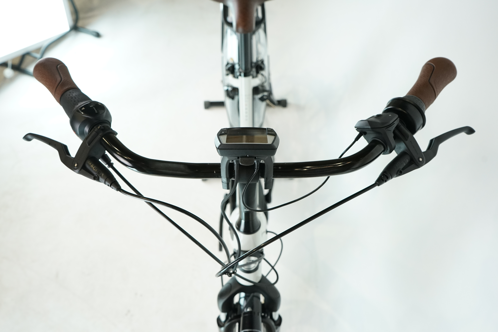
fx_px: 415
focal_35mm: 30
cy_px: 166
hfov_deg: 61.9
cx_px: 249
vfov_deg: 43.6
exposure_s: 1/200
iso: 2000
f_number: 5.6
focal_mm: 30
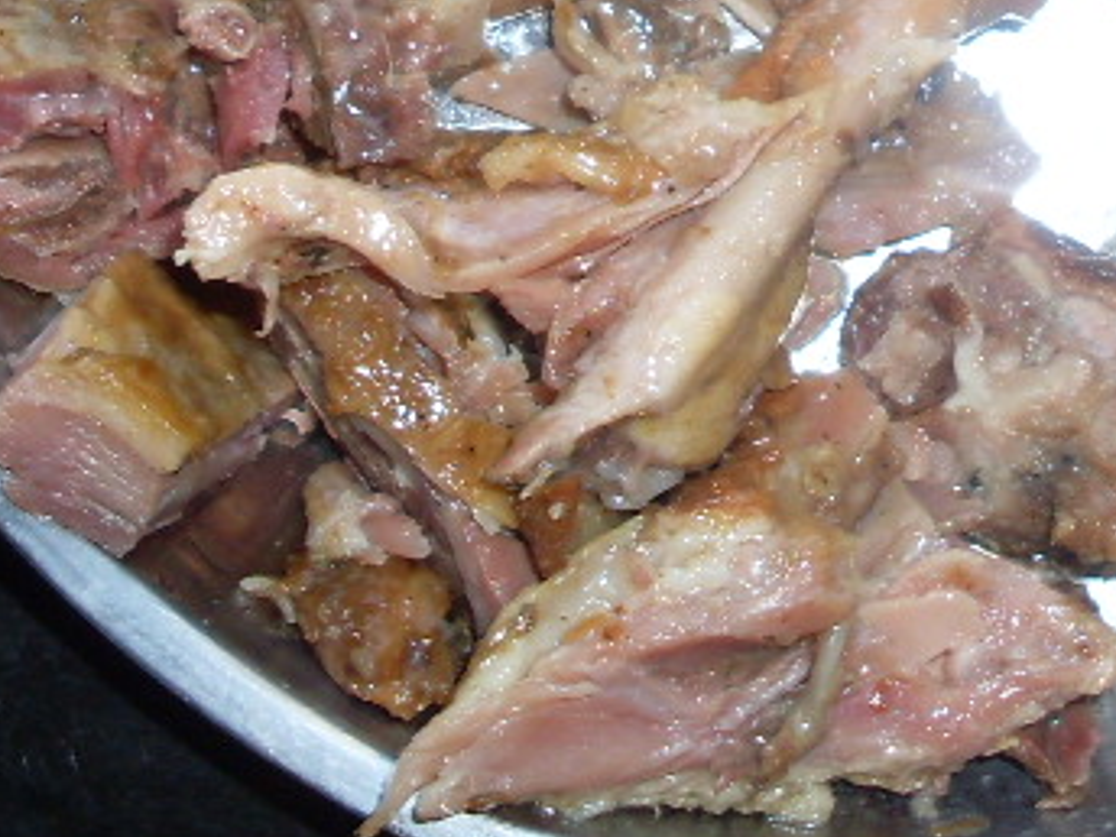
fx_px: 3643
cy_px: -393
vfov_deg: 12.5
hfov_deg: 17.2
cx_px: 970
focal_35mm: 113
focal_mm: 6.3
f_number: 2.8
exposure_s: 1/45
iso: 100
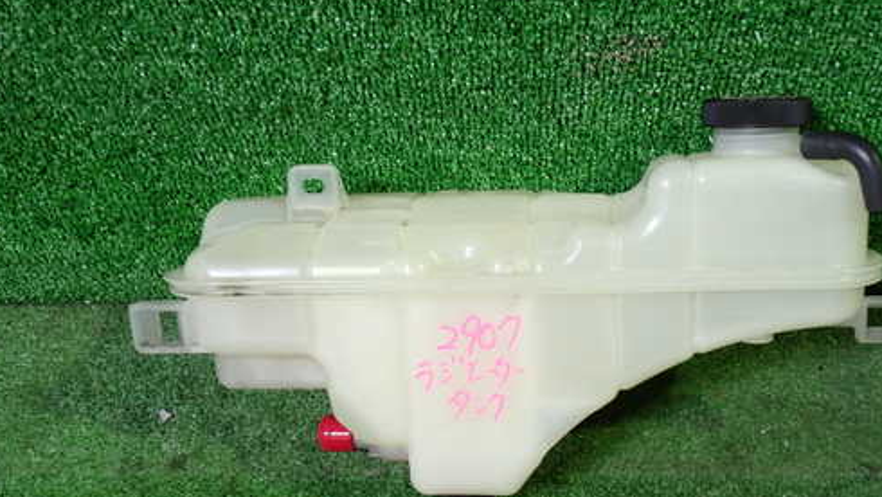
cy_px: 324
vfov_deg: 29.6
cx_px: 517
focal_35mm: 40
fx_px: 936
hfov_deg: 50.2
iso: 200
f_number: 2.3
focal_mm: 5.4
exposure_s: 1/30
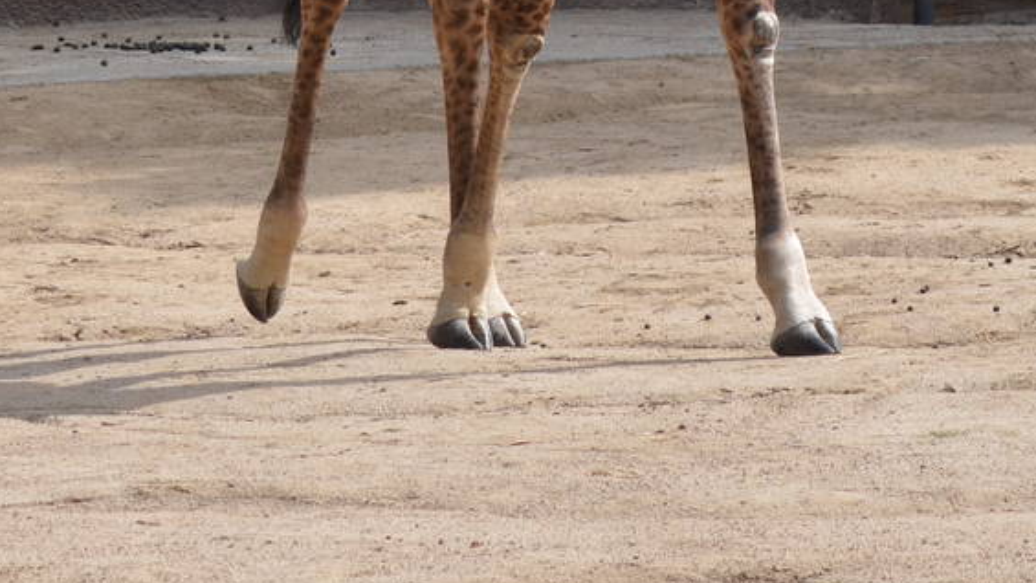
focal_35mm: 311
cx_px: 755
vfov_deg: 3.9
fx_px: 8545
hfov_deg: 6.9
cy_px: -299
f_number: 6.3
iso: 200
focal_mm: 70
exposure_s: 1/640
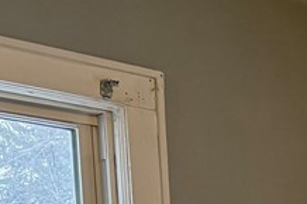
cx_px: 656
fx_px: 1082
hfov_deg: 13.3
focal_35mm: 127
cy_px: 440
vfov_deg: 9.8
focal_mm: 5.96
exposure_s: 1/120
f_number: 1.6
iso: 160
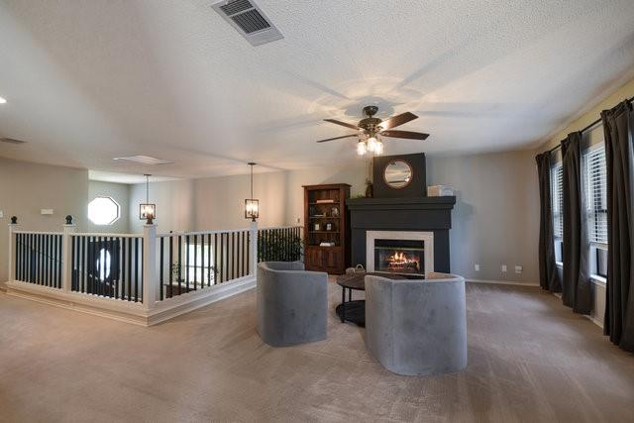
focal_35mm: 15
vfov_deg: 77.4
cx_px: 317
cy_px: 212
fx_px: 264
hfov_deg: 100.4
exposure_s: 1
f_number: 8
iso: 200
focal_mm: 10
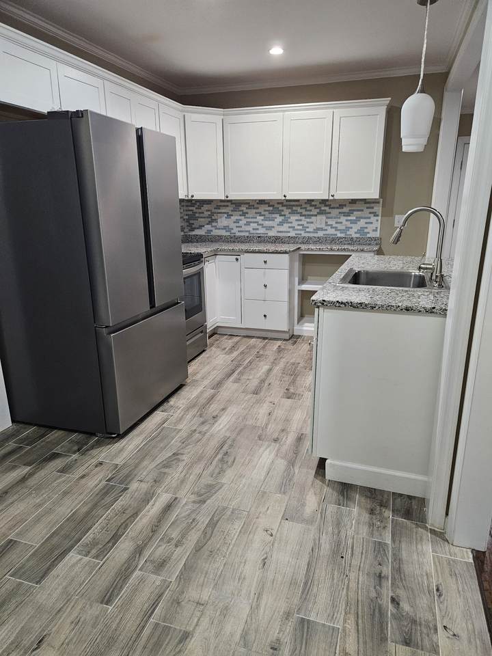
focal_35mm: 23
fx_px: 436
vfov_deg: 73.9
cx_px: 246
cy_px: 328
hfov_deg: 58.9
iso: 640
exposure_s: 1/120
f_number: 1.8
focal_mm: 5.4
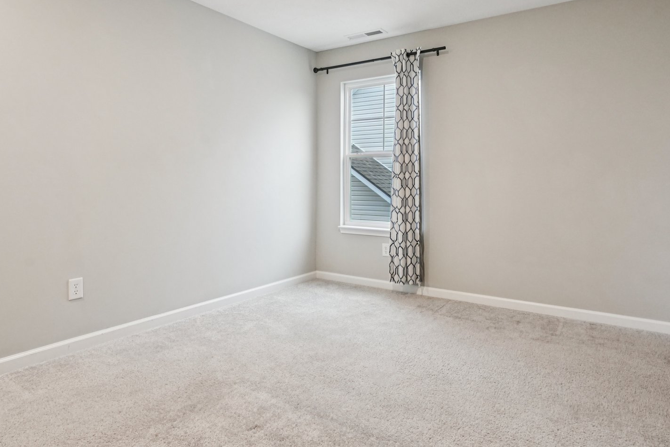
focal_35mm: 23
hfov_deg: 76.1
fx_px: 428
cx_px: 339
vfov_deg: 54.8
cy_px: 182
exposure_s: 1/30
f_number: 8
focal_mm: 16
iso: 1000
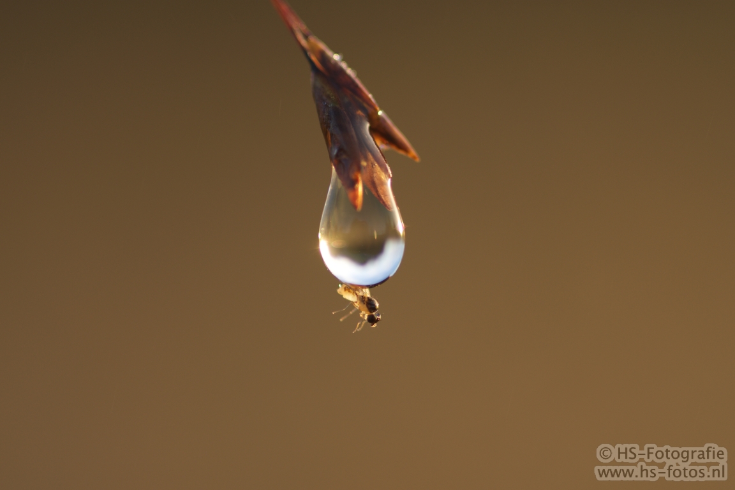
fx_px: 3215
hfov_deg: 13.0
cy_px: 245
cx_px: 368
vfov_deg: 8.7
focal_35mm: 158
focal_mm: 105
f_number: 4.8
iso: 100
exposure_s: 1/100
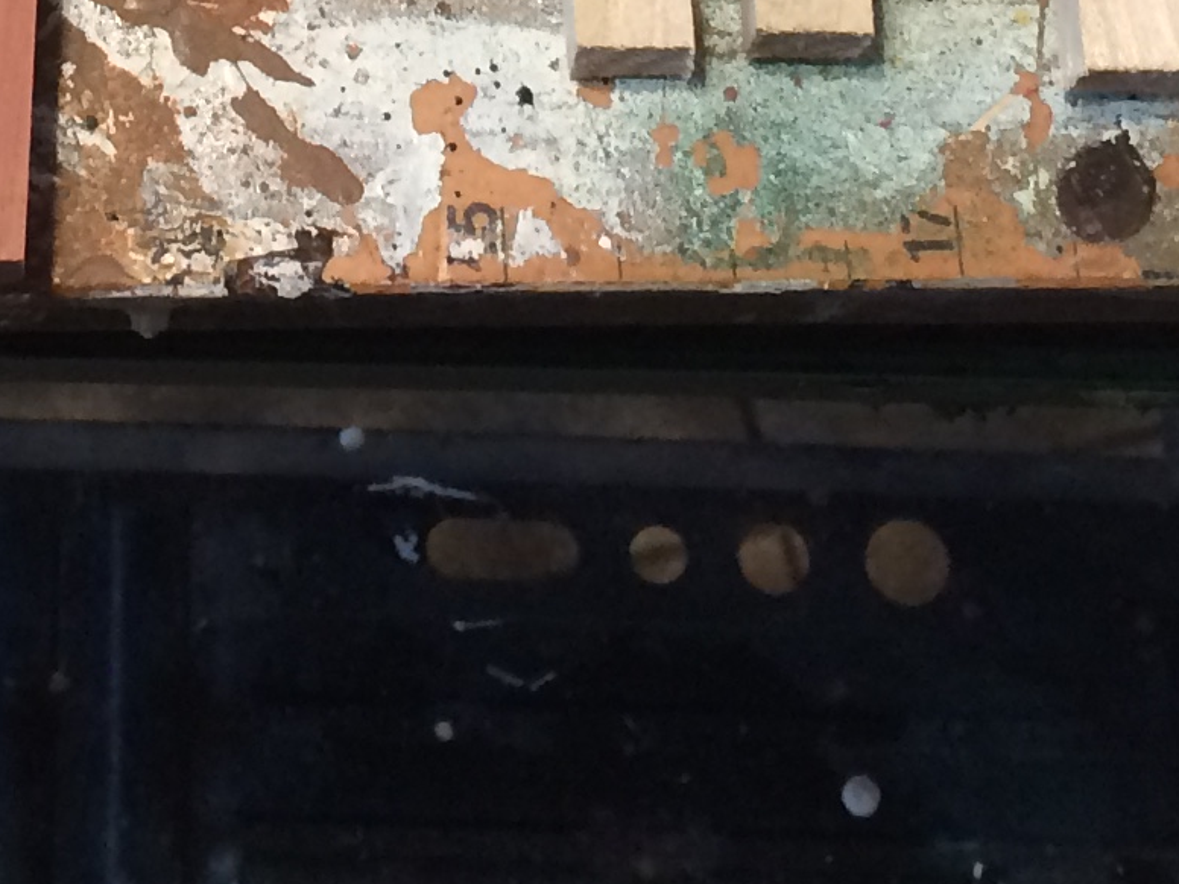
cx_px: 21
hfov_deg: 15.9
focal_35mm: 122
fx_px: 4155
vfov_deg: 11.3
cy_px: -685
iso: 125
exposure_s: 1/30
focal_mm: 4.15
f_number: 2.2
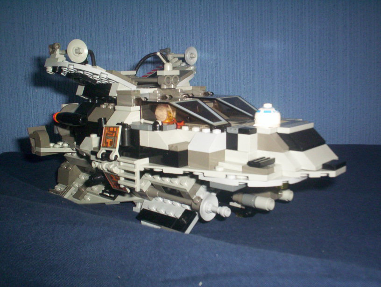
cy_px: 144
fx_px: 419
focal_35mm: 38
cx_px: 190
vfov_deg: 37.9
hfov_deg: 48.9
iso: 140
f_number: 4.5
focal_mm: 4.99
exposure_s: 1/60
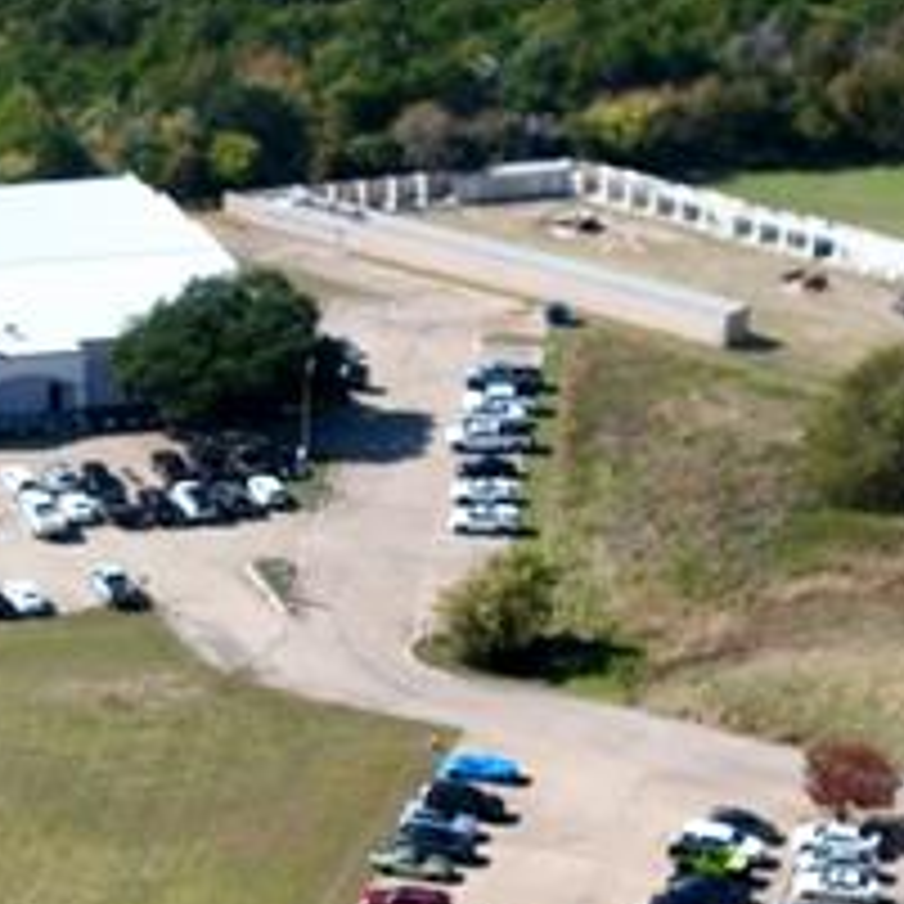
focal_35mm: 108
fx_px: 3191
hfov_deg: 15.9
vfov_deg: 16.0
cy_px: 758
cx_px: 72
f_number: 2.8
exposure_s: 1/1600
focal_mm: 12.29
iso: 100
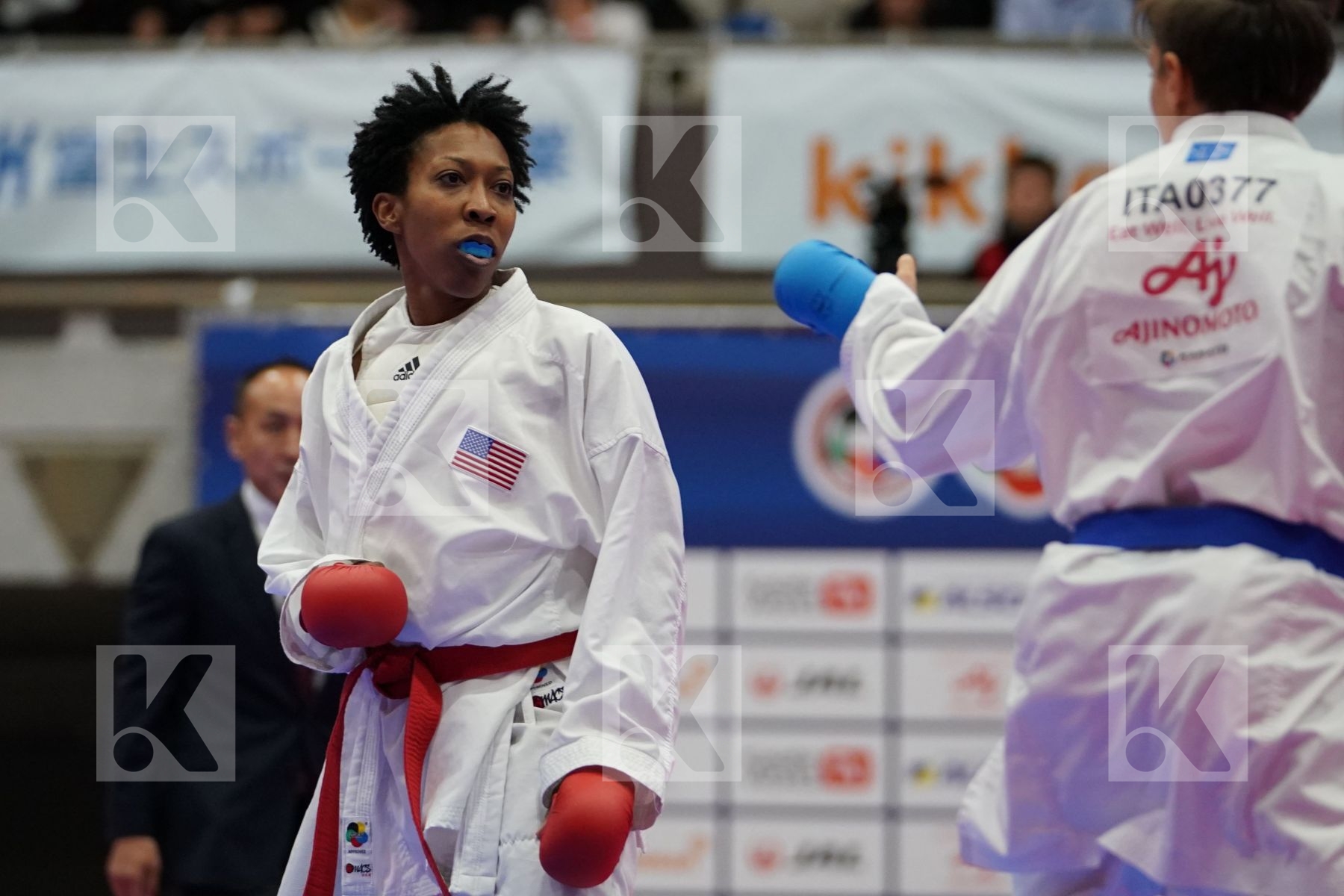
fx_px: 8437
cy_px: 448
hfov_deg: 9.1
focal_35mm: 226
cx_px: 672
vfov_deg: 6.1
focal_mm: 151
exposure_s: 1/1000
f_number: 2.8
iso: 3200
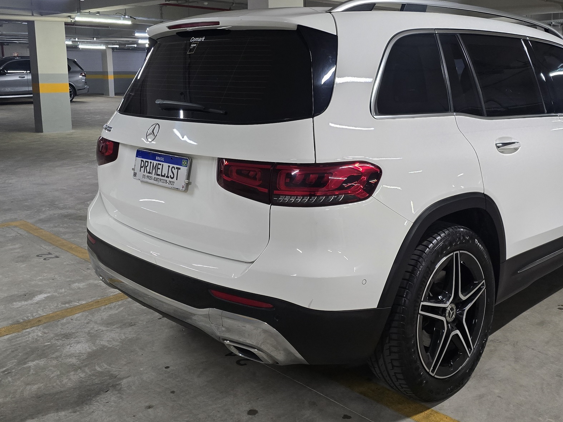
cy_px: 152
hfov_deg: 52.3
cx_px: 337
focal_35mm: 35
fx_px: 569
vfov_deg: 40.4
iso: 640
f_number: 1.7
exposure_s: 1/120
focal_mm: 6.3
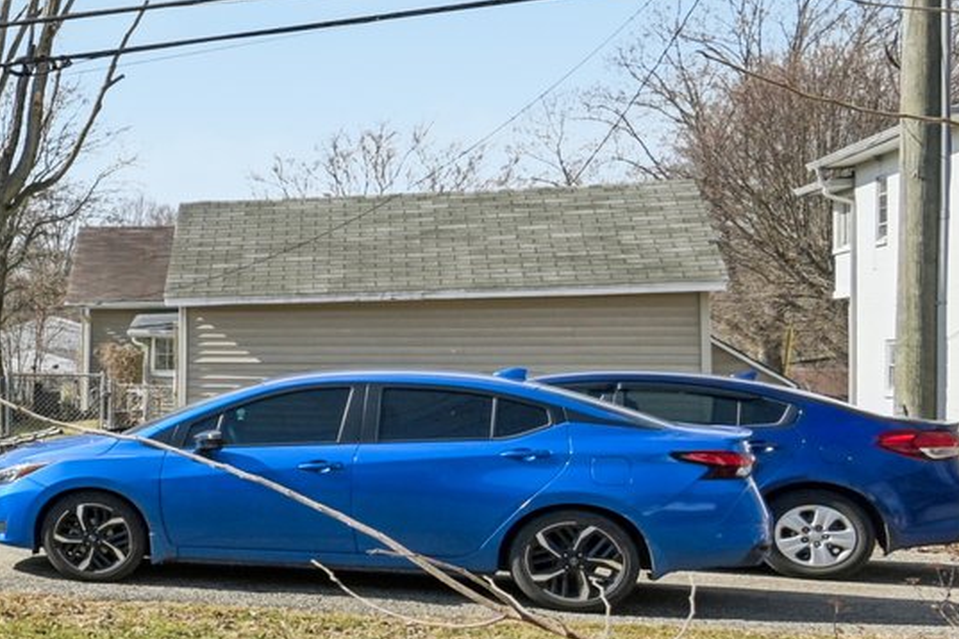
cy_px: 369
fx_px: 1625
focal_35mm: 61
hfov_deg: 21.1
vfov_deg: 22.2
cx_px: -793
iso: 100
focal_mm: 16
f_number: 8
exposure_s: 1/320
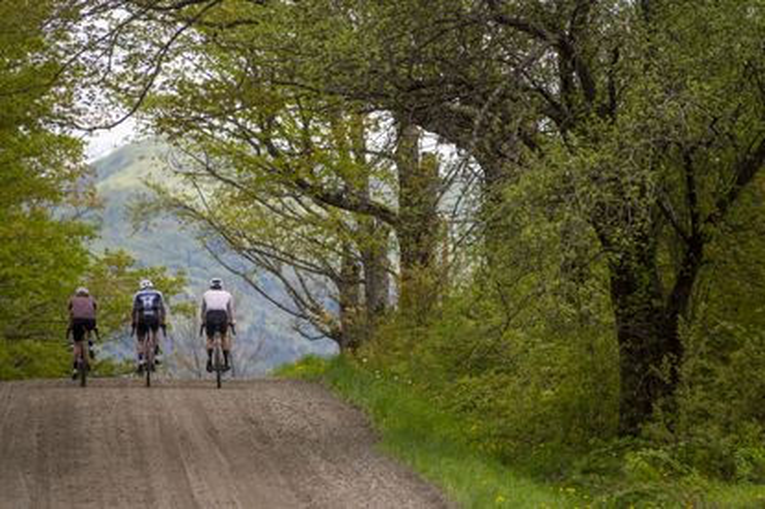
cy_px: 254
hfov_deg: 6.9
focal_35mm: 300
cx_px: 382
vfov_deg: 4.6
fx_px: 6370
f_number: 7.1
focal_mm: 300
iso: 800
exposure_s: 1/1600
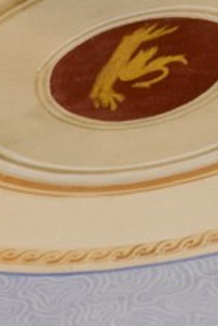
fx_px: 1662
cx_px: -839
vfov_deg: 11.2
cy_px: 217
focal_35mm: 183
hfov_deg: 5.7
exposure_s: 1/50
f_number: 5.6
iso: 800
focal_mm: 24
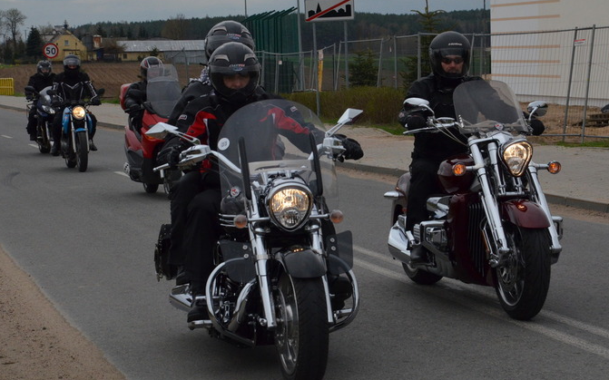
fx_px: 1875
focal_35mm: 113
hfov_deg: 18.4
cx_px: 313
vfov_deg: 11.6
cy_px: 185
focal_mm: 70
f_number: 10
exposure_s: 1/1600
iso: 1600
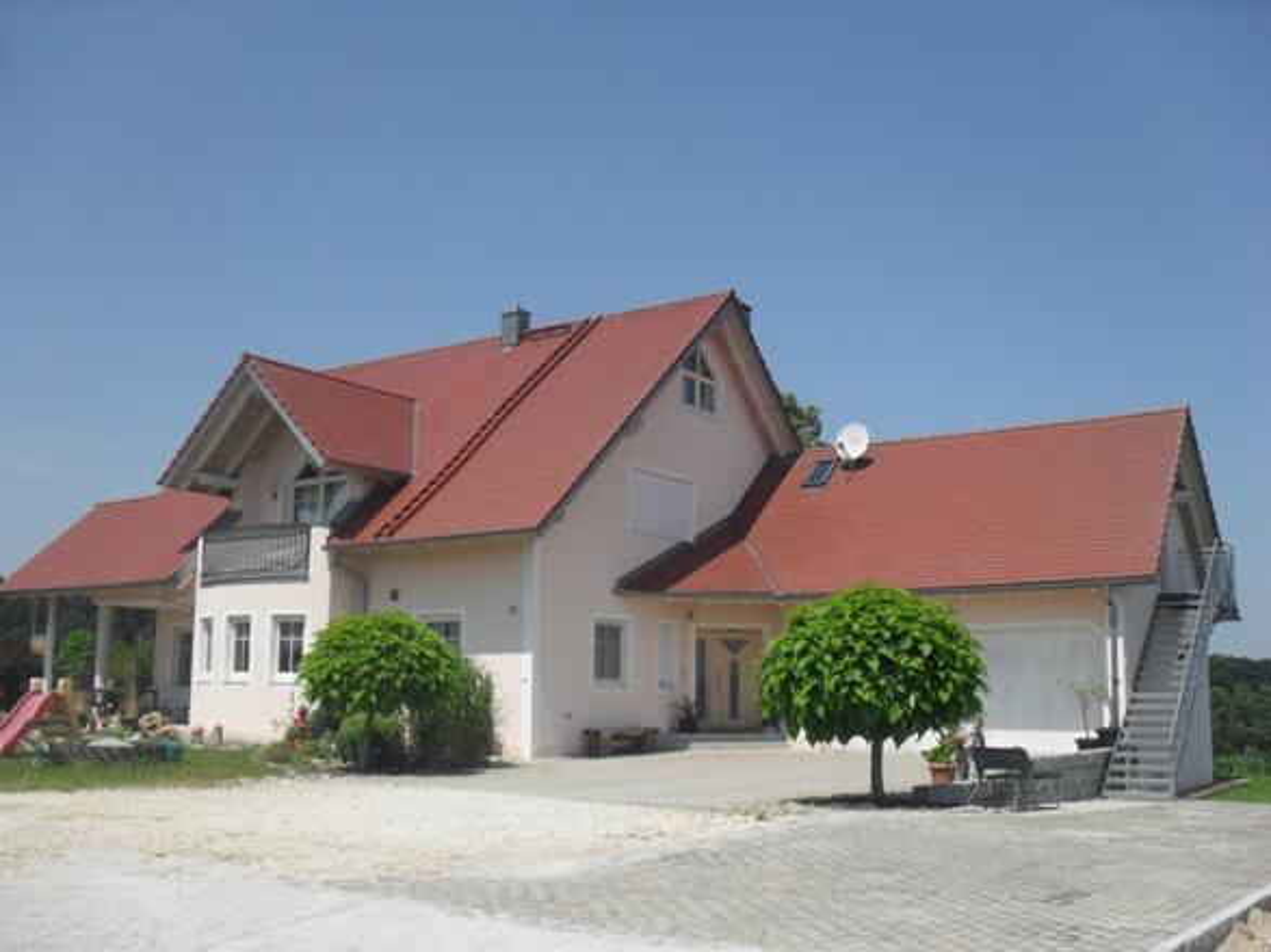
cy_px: 476
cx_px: 636
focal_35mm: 35
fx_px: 1285
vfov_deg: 40.7
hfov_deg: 52.6
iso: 100
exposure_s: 1/250
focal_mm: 6.2
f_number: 8.9
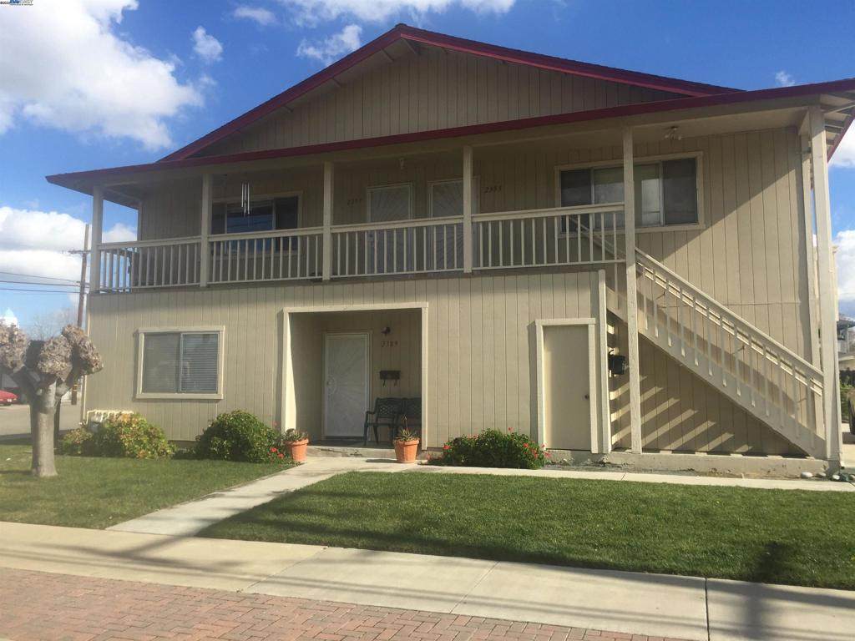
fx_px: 716
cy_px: 320
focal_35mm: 29
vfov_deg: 48.2
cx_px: 428
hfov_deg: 61.7
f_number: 2.2
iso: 32
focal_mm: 4.15
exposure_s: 1/1582
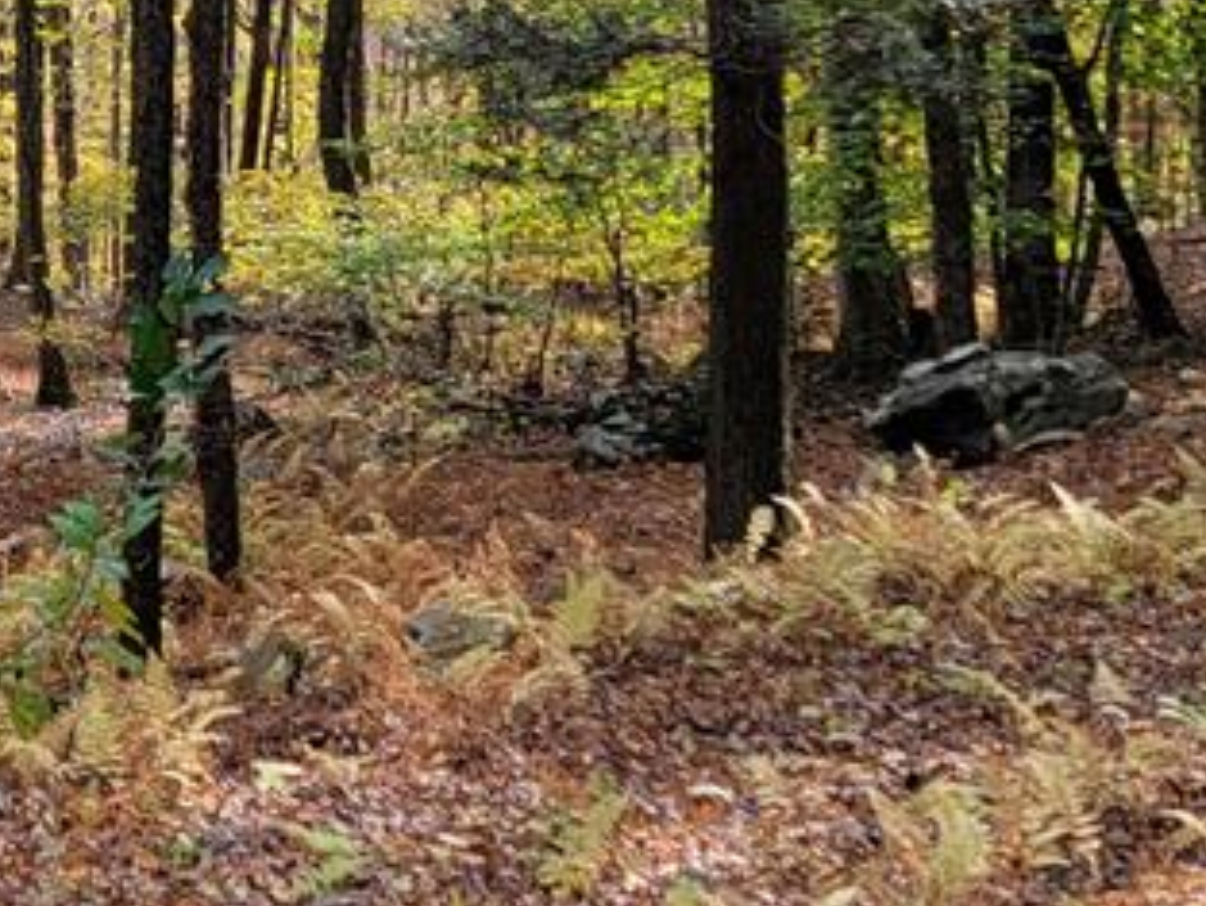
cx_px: -320
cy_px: 54
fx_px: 3206
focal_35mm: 92
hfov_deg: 19.8
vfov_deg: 15.8
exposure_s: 1/120
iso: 20
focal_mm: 6.7
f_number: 1.8
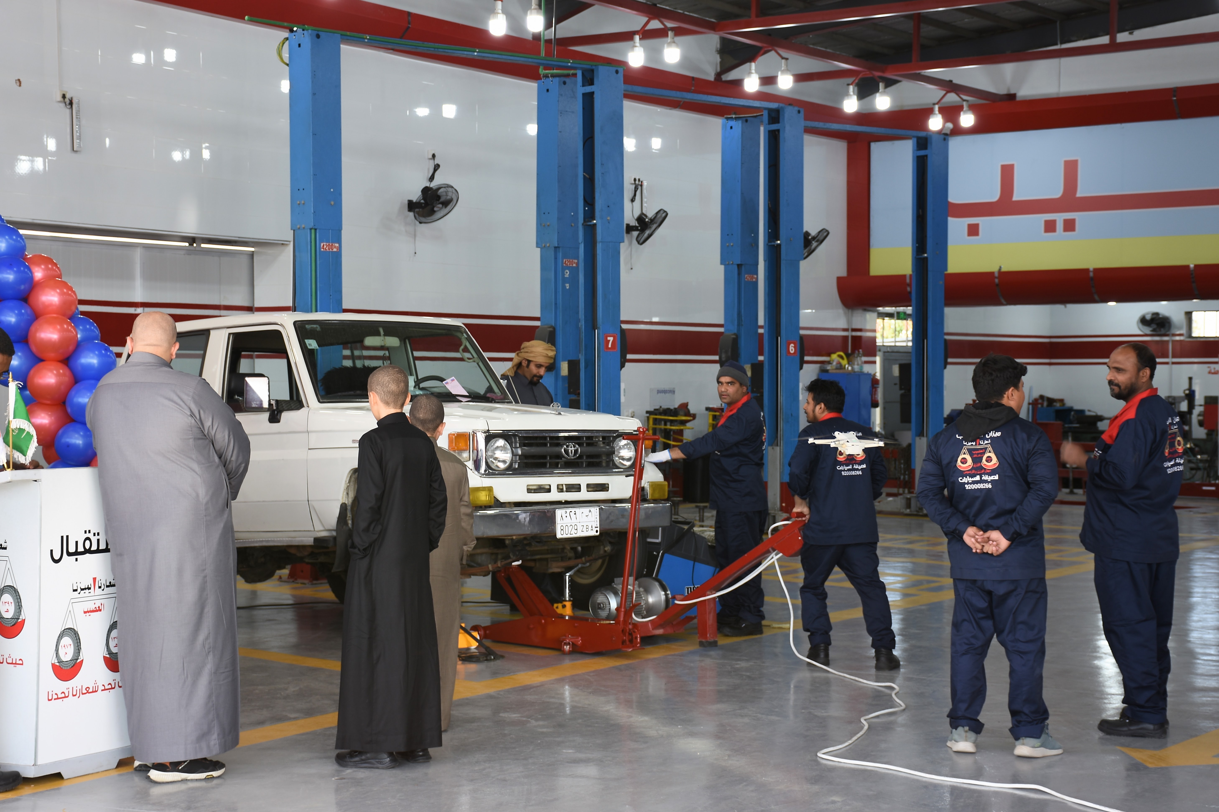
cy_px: 406
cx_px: 610
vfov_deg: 20.2
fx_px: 2285
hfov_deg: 29.9
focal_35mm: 68
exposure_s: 1/80
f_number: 4.5
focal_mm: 45
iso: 100
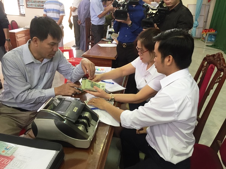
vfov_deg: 48.2
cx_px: 113
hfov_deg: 61.7
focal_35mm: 29
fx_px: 189
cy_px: 84
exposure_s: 1/33
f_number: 2.2
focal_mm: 4.15
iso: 160
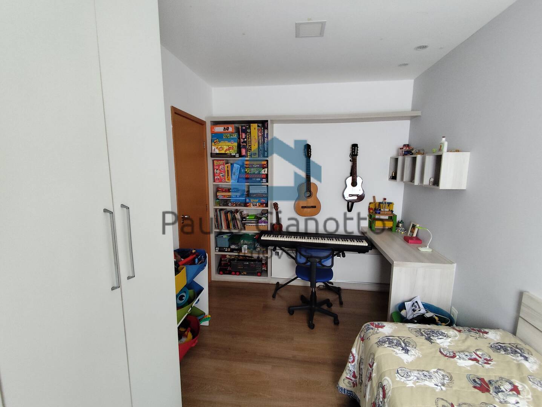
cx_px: 271
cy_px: 204
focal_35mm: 16
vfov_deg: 78.2
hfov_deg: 94.5
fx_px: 251
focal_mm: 1.65
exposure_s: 1/60
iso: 500
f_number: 2.2
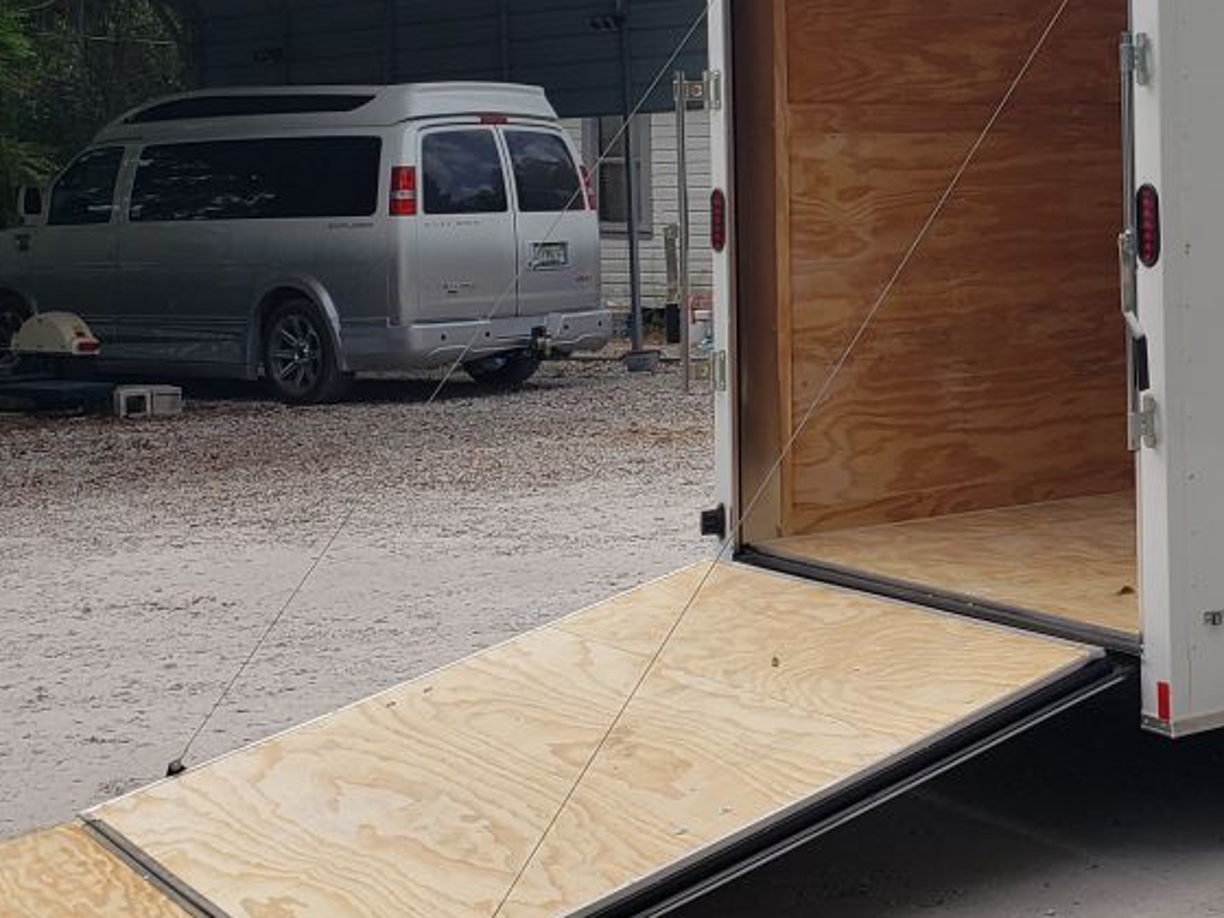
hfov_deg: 28.4
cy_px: 181
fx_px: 2298
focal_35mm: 65
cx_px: 1148
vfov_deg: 22.3
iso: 50
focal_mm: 4.3
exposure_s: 1/1491
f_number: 2.4
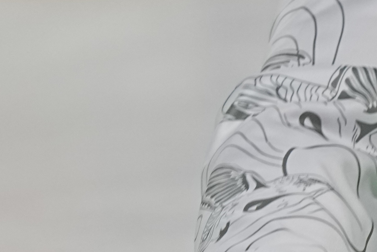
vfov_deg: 0.5
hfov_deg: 0.8
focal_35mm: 2744
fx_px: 28741
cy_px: 6
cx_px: 897
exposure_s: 1/640
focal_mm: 400
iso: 640
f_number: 4.5
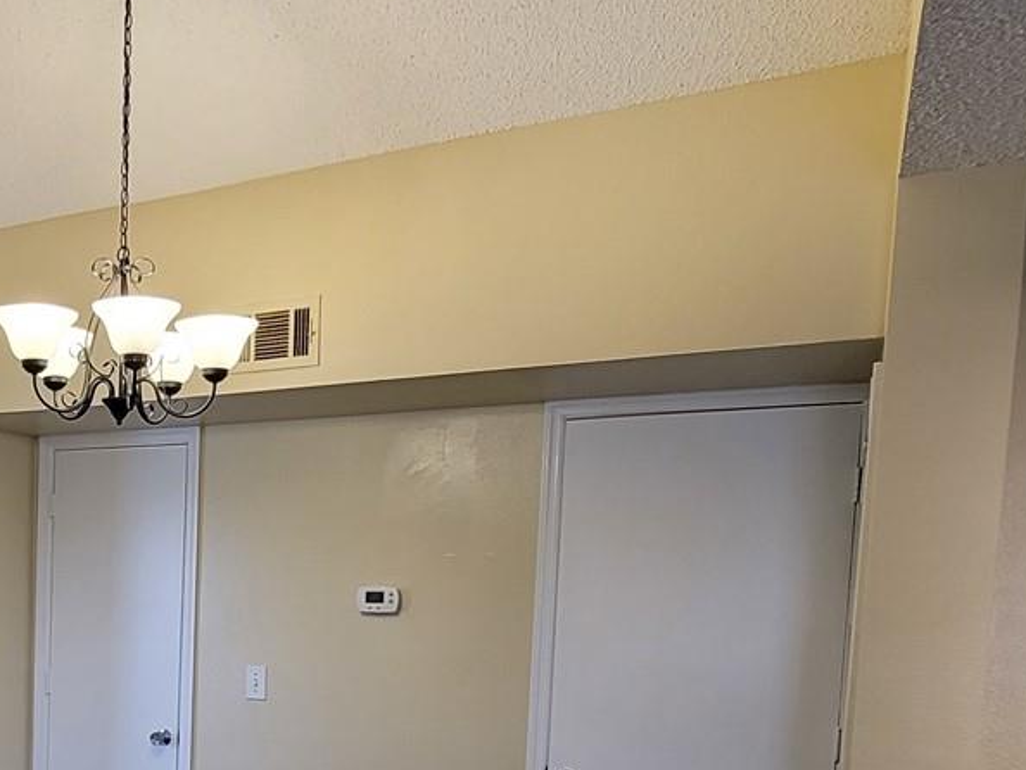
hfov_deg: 46.8
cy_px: 704
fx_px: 1038
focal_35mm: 35
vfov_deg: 37.8
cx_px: 83
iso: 200
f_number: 2.2
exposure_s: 1/59
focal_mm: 2.2
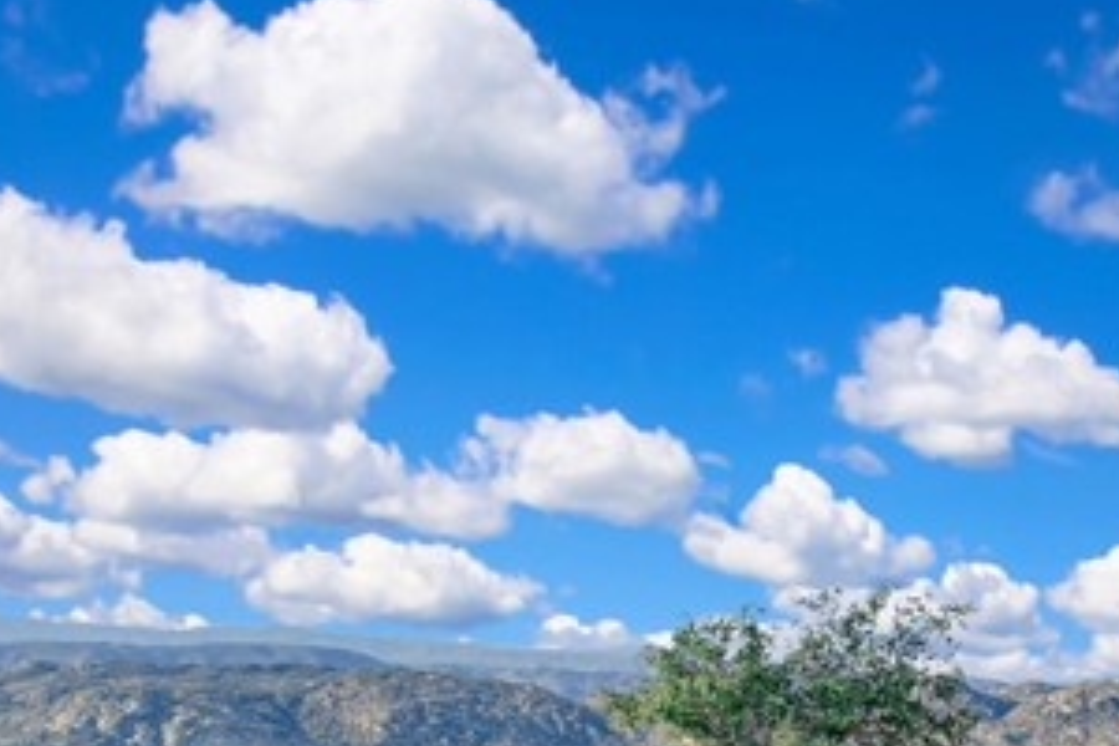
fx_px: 995
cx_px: 817
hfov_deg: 56.3
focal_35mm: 32
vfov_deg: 37.5
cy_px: 714
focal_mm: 10
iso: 1250
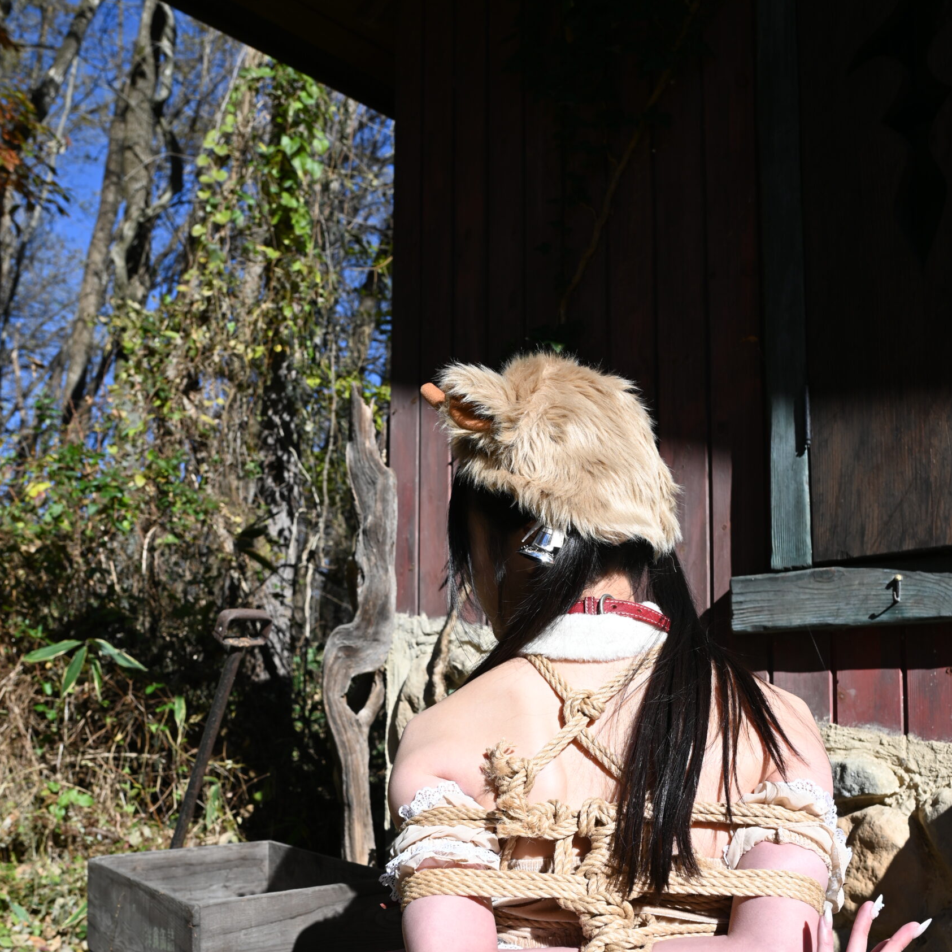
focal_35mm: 31
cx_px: 478
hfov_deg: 52.5
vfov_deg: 51.4
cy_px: 645
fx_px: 965
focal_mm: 24
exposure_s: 1/320
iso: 100
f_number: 6.3
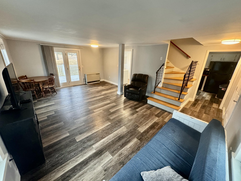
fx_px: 97
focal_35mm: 14
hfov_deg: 102.1
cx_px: 120
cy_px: 90
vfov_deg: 85.7
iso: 320
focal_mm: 2.22
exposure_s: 1/60
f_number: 2.2
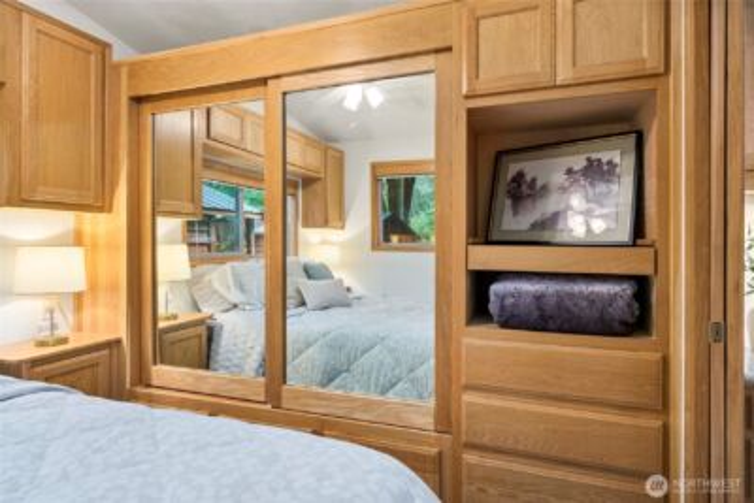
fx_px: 398
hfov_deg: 86.9
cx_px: 377
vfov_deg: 64.6
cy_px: 252
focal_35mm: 19
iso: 500
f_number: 7.1
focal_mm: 19
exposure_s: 1/60
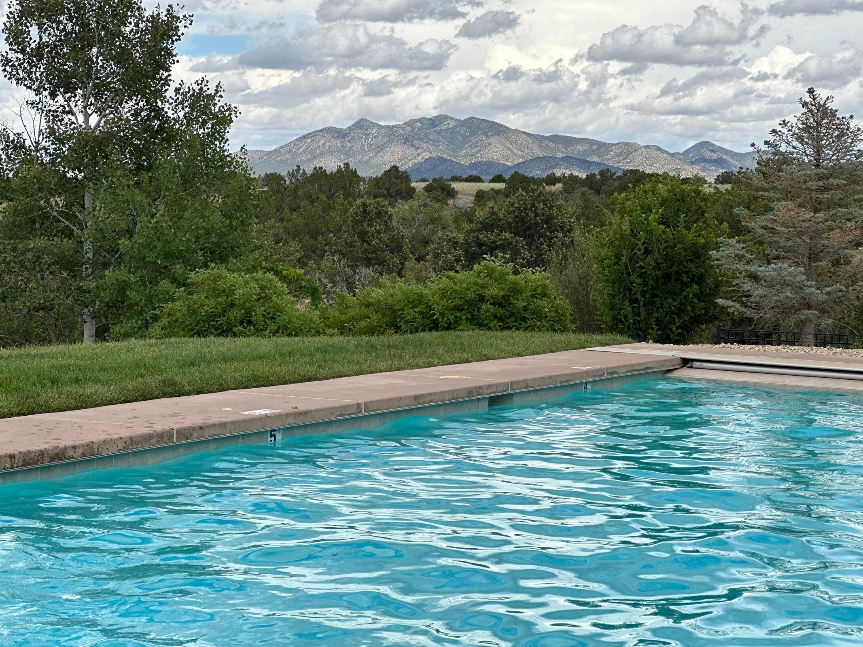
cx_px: 432
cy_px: 324
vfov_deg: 19.1
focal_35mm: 77
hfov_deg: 25.3
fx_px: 1920
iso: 32
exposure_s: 1/602
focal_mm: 9
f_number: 2.8
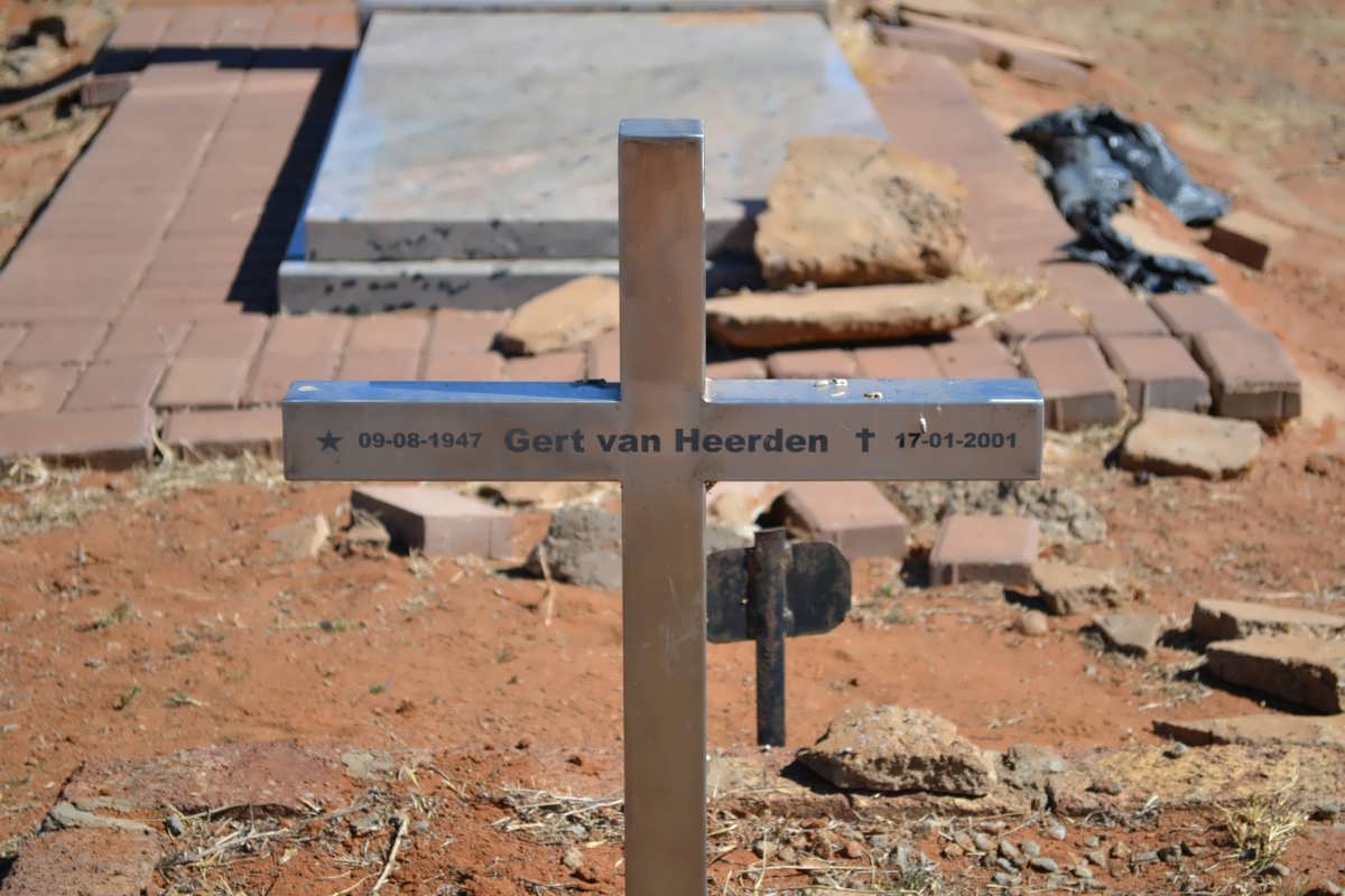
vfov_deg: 16.6
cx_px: 672
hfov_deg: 24.6
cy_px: 448
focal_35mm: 82
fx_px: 3082
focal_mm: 55
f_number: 5.6
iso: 110
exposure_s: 1/125
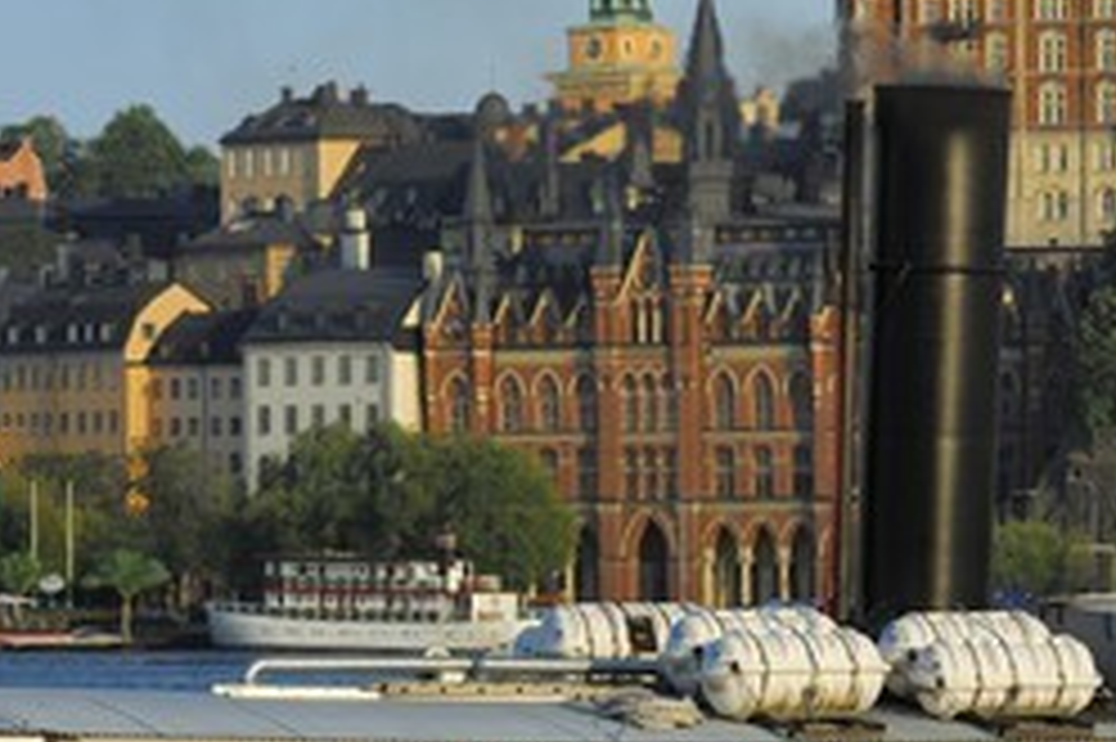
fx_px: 11059
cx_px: 601
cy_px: 504
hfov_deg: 5.8
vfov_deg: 3.8
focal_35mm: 357
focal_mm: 140
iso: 100
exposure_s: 1/400
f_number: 6.7
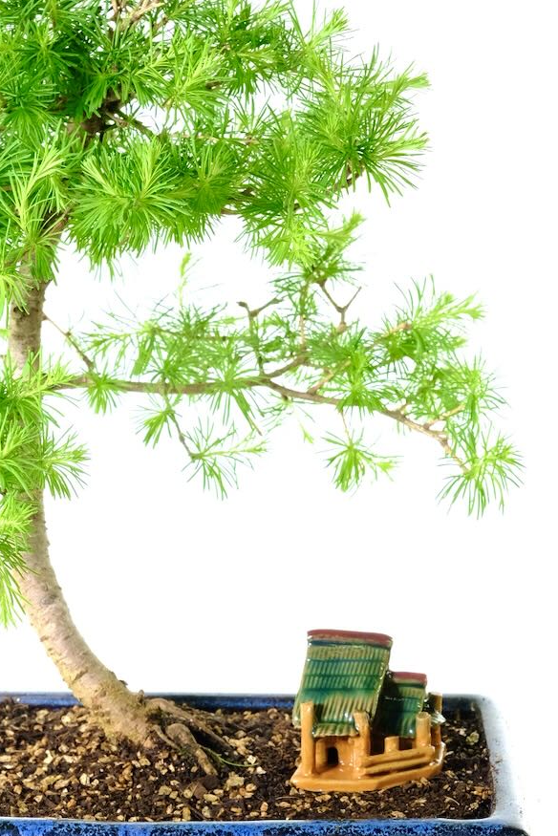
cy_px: 413
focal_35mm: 98
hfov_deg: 13.9
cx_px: 170
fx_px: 2277
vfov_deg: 20.8
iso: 1600
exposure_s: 1/30
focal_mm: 44.7
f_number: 8
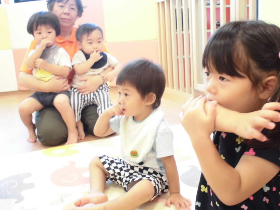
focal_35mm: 38
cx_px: 140
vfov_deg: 37.7
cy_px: 105
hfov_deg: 49.0
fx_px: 307
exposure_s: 1/15
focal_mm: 6.9
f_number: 4.2
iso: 400
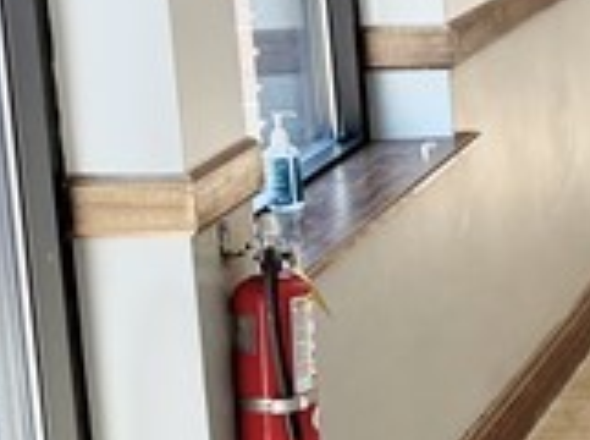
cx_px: 1206
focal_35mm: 153
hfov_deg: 11.5
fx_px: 2602
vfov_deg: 9.6
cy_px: 62
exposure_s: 1/254
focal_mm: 6.76
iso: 100
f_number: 1.78
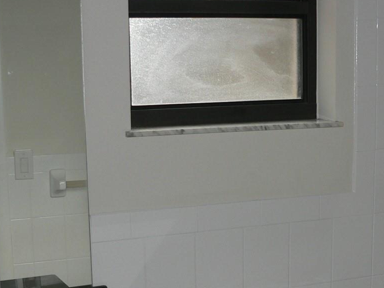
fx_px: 832
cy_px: 237
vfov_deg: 19.4
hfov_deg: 25.9
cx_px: 243
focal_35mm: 75
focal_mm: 6
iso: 80
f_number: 2.8
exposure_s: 1/60
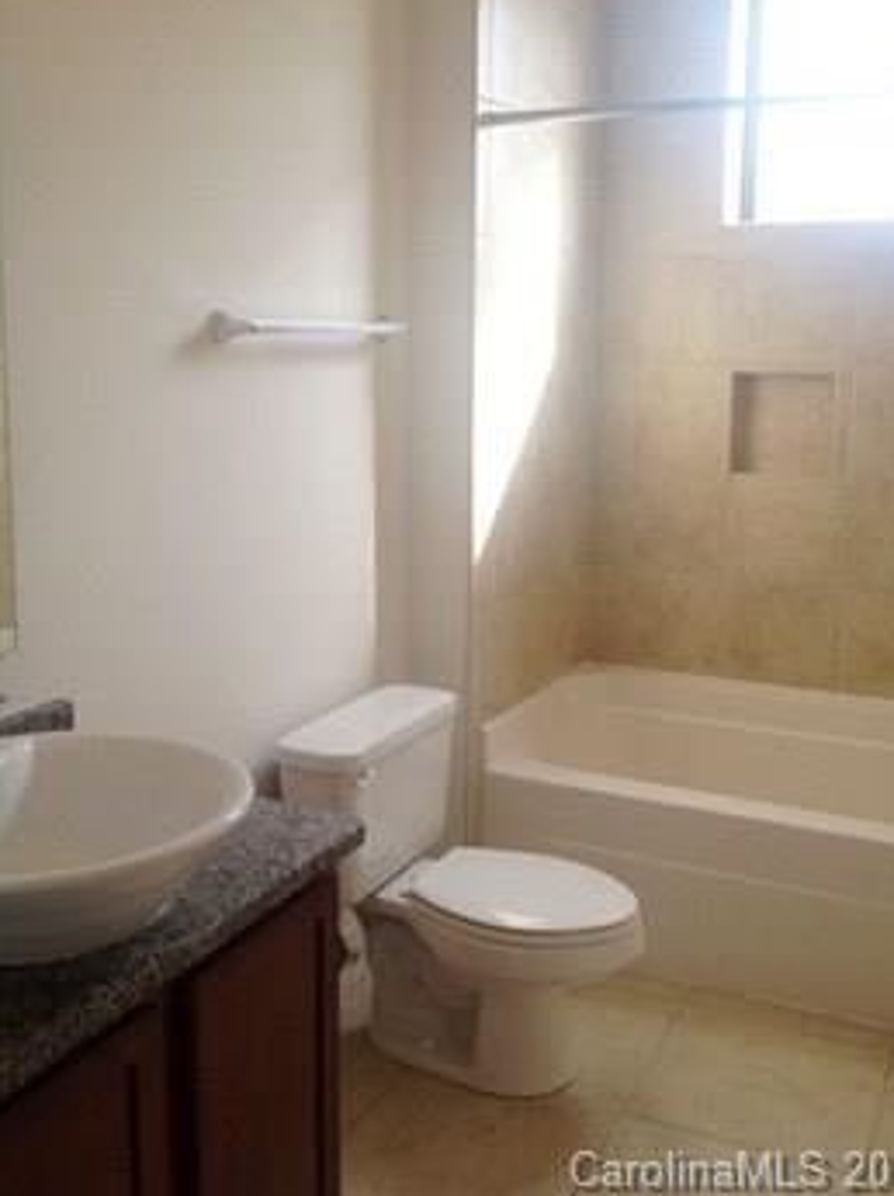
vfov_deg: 47.8
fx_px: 1345
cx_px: 468
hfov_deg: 36.7
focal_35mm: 39
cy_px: 537
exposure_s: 1/159
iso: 100
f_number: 2.4
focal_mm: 4.28
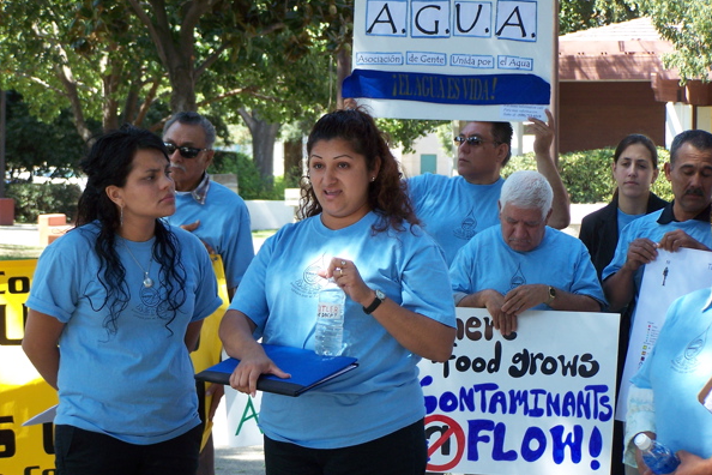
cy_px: 235
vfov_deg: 11.1
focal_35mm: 123
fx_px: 2432
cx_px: 354
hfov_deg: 16.7
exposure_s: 1/160
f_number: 3.2
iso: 100
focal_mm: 19.4
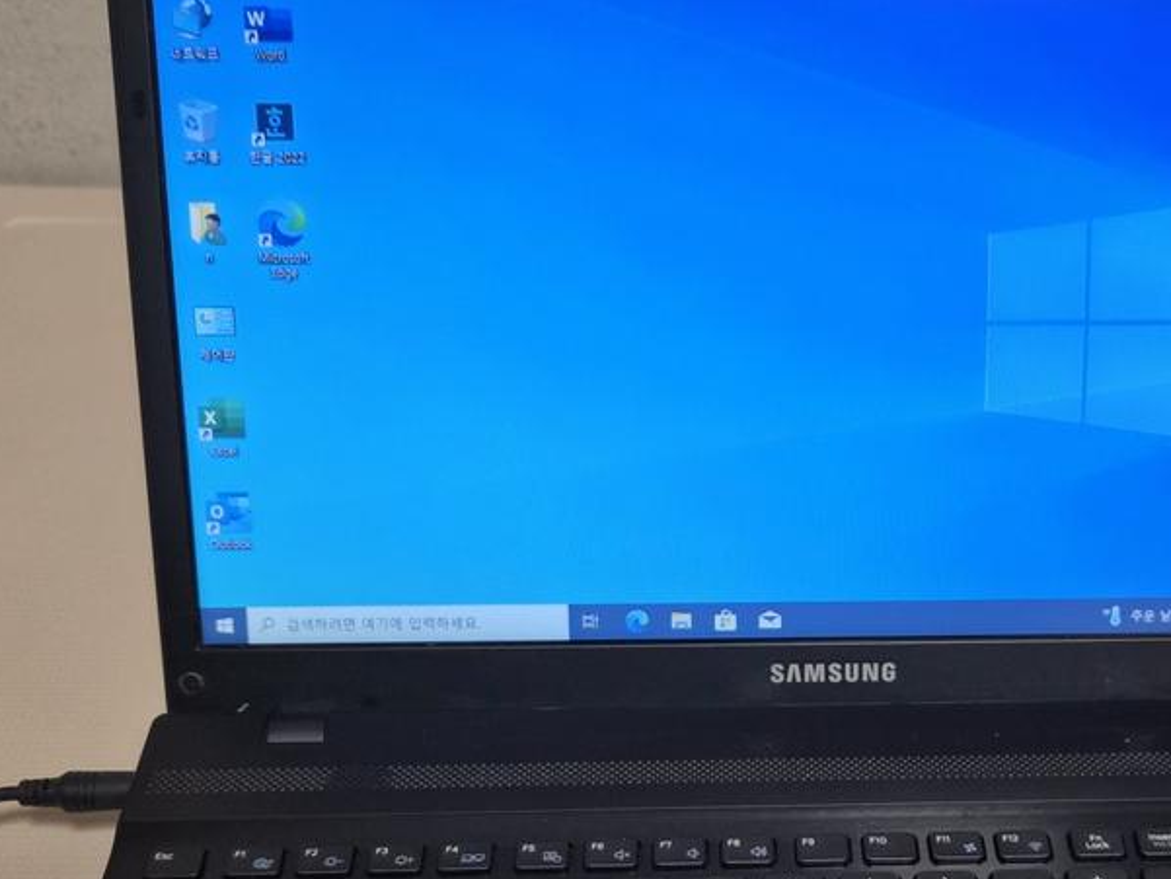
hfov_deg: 38.4
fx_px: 1658
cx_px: 797
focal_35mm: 49
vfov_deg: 29.0
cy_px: 713
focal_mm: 5.4
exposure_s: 1/120
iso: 160
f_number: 1.8
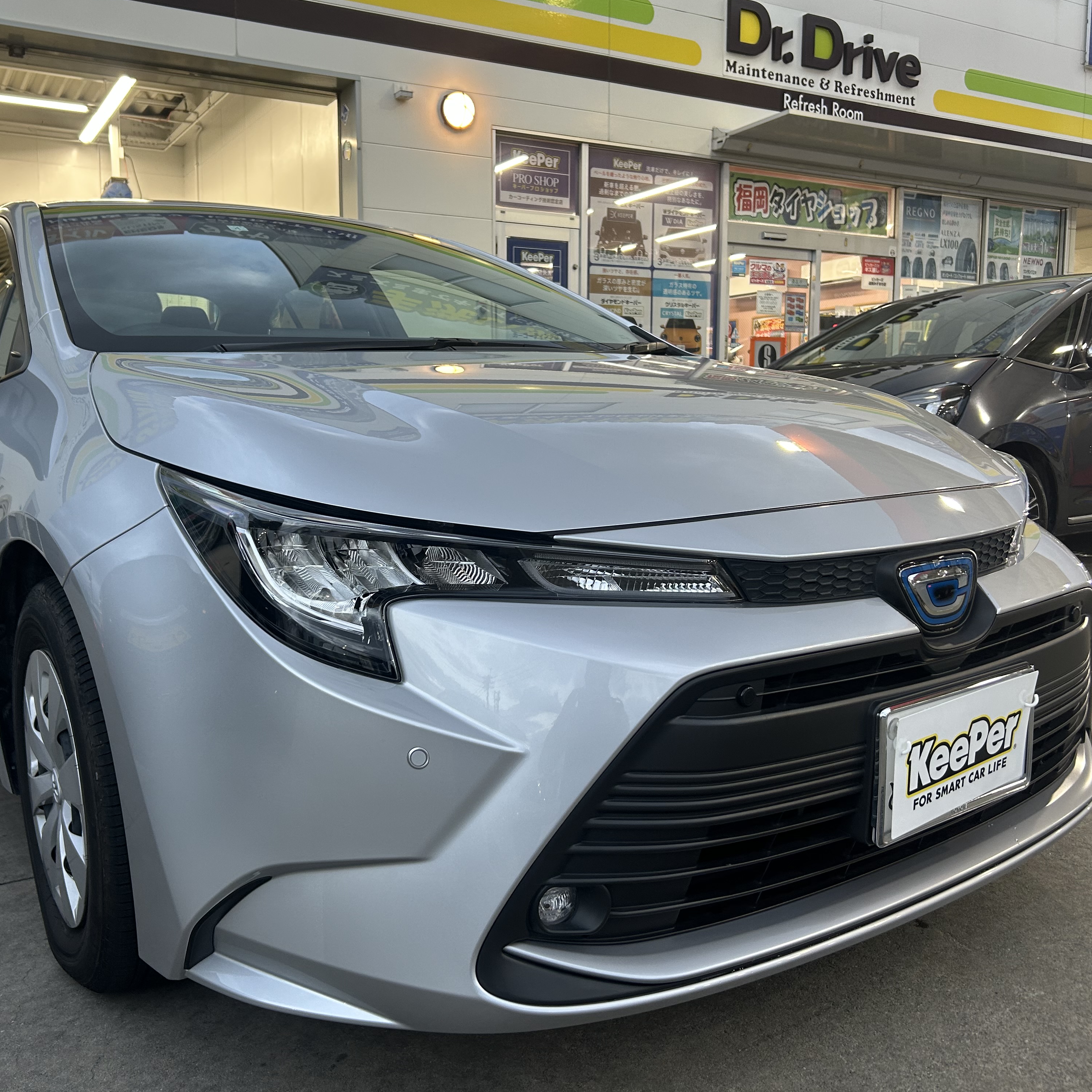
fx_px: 1106
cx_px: 478
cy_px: 547
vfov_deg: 52.5
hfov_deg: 52.4
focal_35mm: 31
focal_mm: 5.7
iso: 100
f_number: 1.5
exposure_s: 1/120
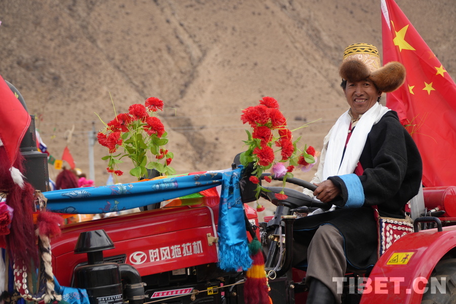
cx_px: 228
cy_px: 152
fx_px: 1197
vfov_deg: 14.5
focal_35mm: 94
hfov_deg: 21.6
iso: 100
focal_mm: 63
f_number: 4.5
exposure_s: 1/320
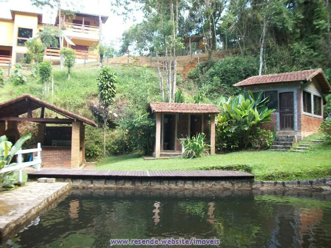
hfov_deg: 56.8
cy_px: 124
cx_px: 166
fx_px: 306
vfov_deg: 44.2
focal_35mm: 32
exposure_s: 1/100
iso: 160
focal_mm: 5.7
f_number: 2.9
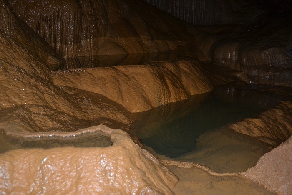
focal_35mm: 38
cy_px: 98
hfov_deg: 51.3
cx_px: 146
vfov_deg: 35.5
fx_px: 304
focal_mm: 25
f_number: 4.5
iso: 800
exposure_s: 1/10
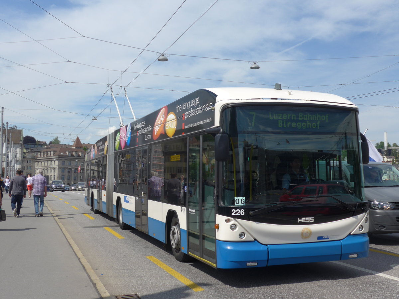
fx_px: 507
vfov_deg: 32.9
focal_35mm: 44
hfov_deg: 42.9
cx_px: 200
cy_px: 150
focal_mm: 9
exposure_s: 1/1600
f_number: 3.2
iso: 80
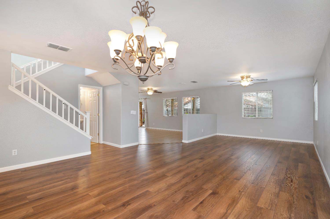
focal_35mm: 17
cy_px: 110
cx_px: 165
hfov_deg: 93.3
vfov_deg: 70.4
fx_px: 156
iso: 500
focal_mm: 17
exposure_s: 1/20
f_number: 4
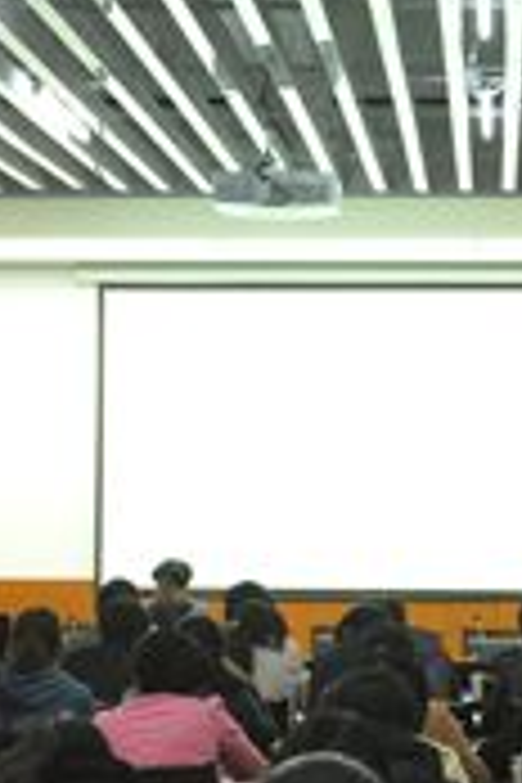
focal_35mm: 123
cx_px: 351
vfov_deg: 16.7
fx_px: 2675
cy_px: 385
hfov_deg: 11.1
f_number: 8
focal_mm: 34
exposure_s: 1/60
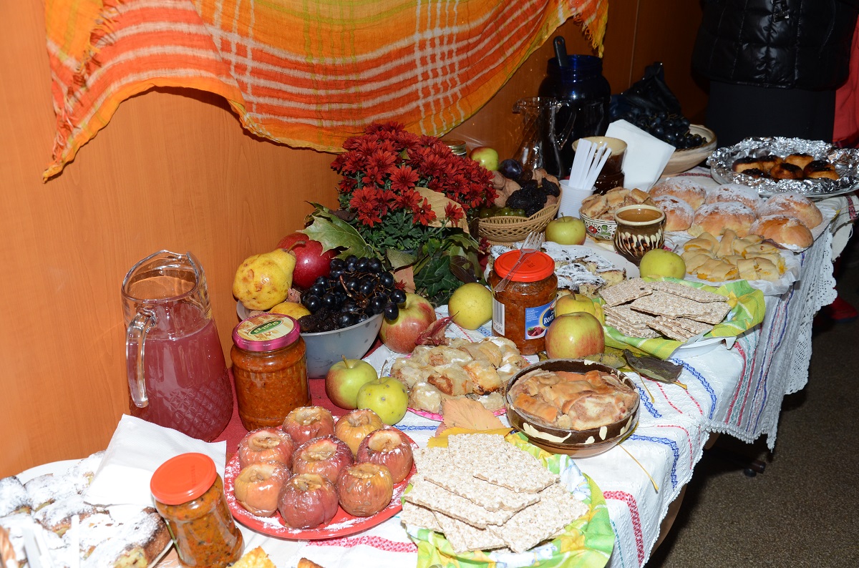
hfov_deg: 46.5
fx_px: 1000
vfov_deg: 31.7
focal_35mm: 42
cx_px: 430
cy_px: 284
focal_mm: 28
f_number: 5.6
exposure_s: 1/40
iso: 400
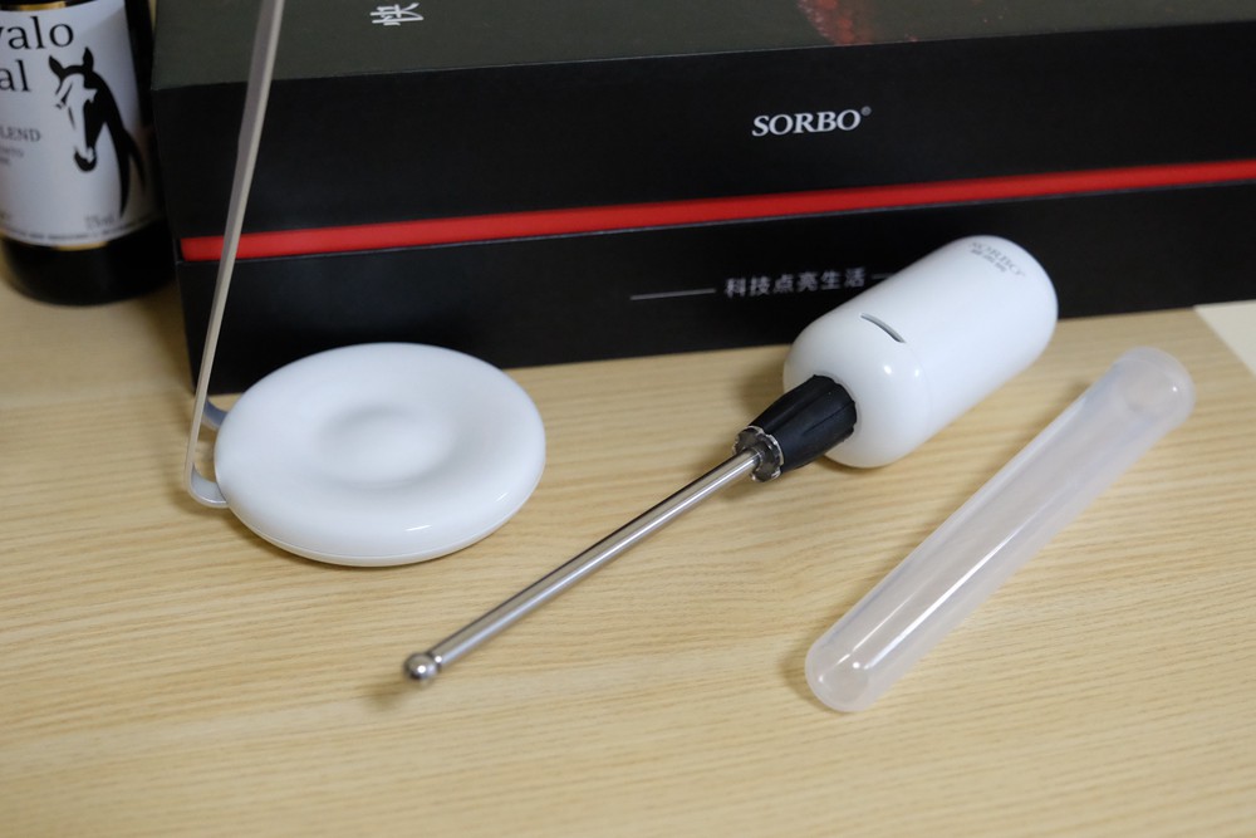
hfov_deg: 46.4
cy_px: 419
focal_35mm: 42
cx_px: 628
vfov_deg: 31.9
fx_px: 1465
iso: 4000
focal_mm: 28.3
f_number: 2.8
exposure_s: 1/85
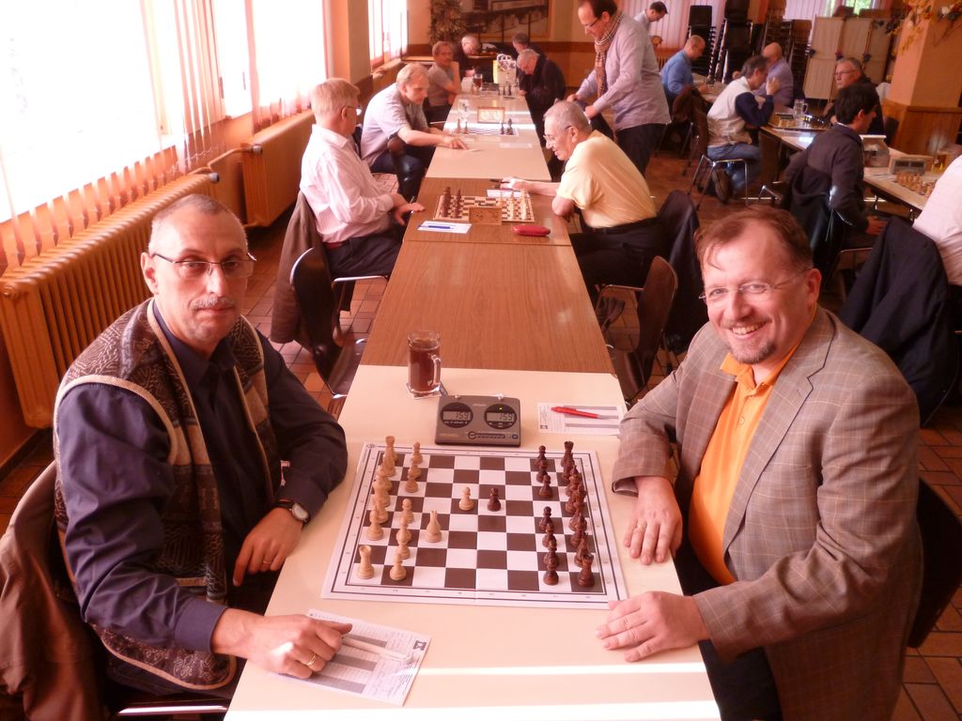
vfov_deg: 49.7
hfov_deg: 63.4
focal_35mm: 28
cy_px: 360
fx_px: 778
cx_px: 481
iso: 200
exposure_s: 1/60
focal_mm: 5
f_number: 3.1
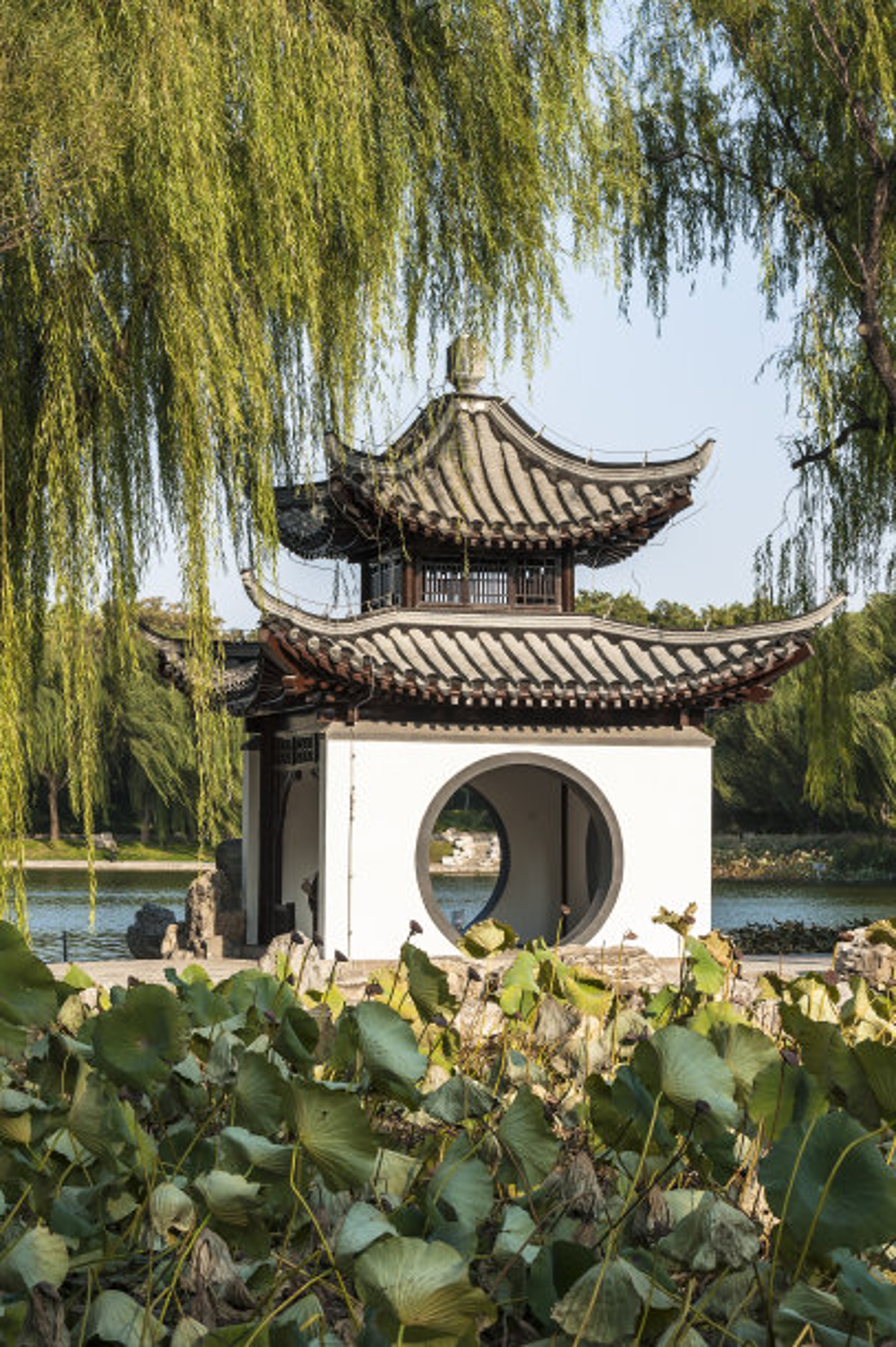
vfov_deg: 28.9
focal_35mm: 70
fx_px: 2618
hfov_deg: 19.4
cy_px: 674
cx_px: 448
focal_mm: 70
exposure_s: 1/250
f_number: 11
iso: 200
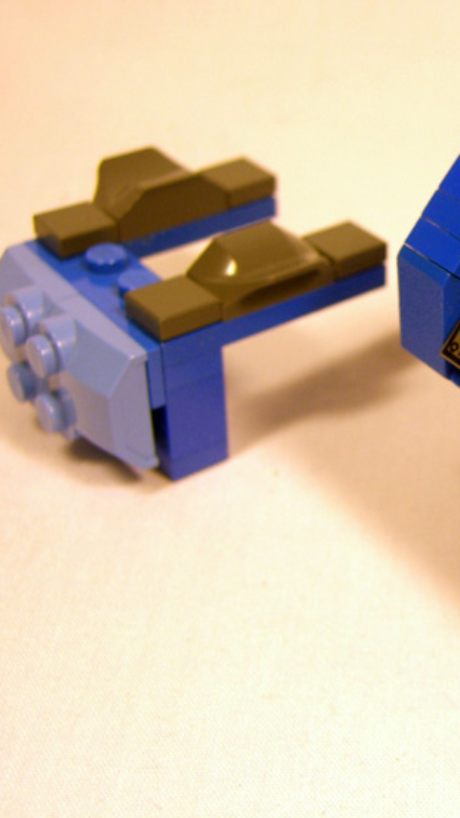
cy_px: 379
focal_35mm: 60
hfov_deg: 19.2
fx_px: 1303
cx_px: 506
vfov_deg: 34.9
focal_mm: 7.9
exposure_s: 1/100
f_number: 2.8
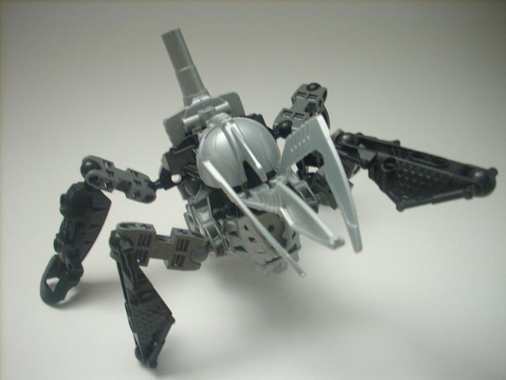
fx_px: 541
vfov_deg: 38.7
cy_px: 190
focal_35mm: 37
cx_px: 253
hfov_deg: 50.1
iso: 200
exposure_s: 1/4.4
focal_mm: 6.2
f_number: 2.8
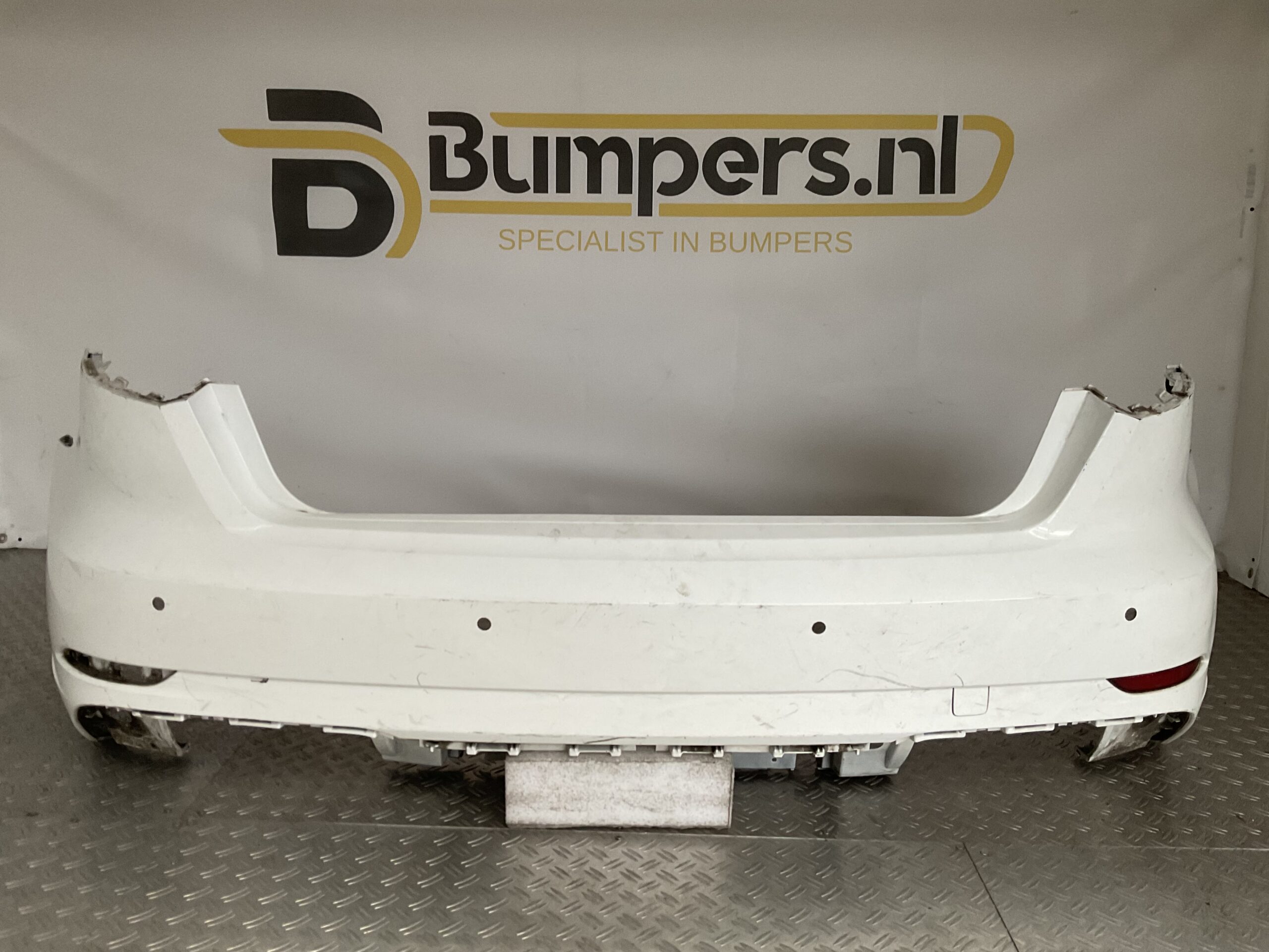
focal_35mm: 29
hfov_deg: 61.7
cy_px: 476
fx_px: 1063
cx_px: 634
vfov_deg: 48.2
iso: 64
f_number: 1.8
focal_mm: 3
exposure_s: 1/50
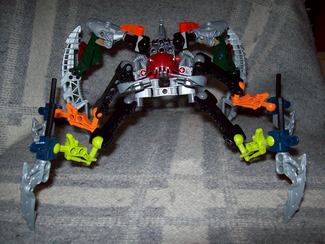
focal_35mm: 36
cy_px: 122
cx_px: 162
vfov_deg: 39.7
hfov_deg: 51.4
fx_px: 338
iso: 80
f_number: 2.7
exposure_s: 1/64
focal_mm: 6
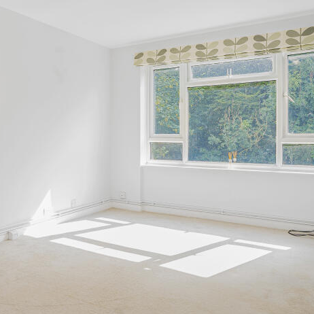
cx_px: 104
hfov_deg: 50.2
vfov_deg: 51.0
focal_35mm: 32
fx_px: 328
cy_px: 140
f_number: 9
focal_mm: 17
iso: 250
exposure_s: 1/25
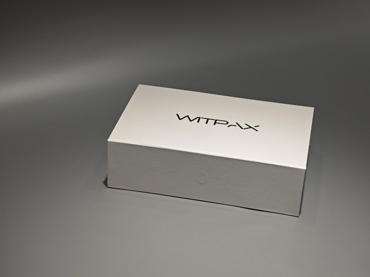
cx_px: 185
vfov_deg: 19.6
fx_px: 802
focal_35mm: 75
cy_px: 138
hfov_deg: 26.0
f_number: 2
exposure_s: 1/100
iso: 64
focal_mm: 10.1
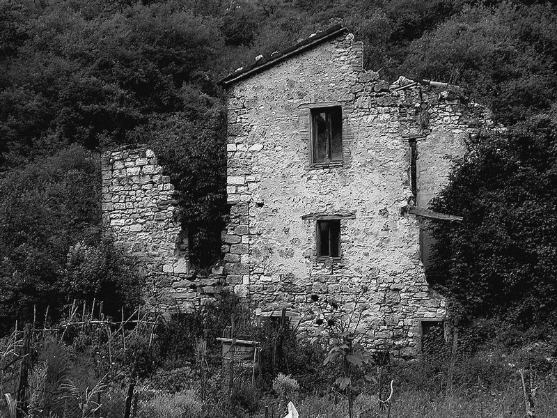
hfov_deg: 35.5
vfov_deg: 27.0
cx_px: 278
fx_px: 869
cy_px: 209
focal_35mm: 54
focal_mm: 13.7
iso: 100
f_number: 4.9
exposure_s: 1/226
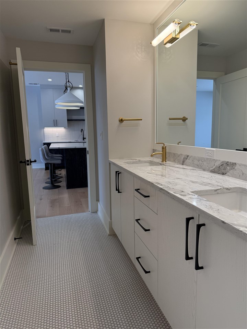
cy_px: 164
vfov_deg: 71.6
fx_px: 228
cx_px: 124
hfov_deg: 56.8
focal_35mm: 24
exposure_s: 1/232
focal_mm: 6.76
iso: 100
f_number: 1.78
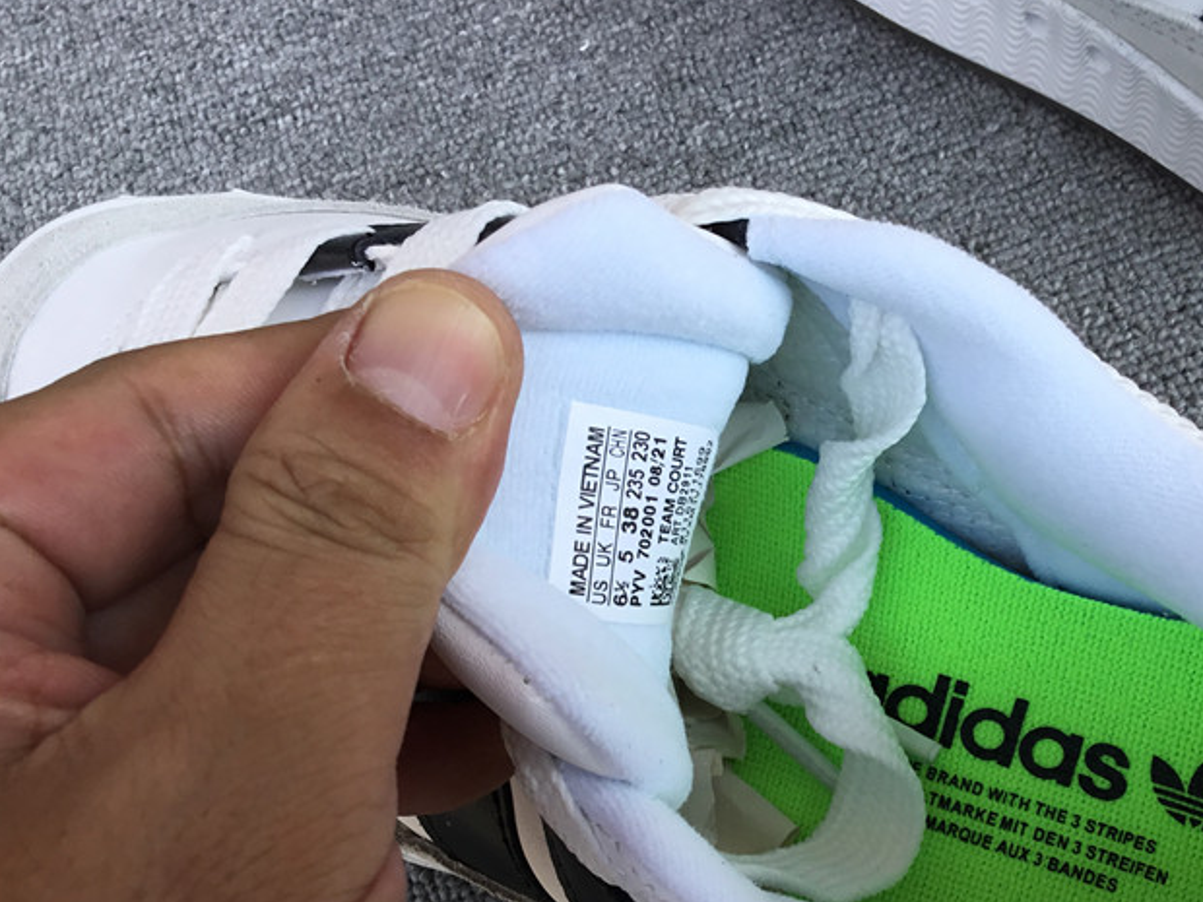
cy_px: 628
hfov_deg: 41.4
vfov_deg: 31.8
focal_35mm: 45
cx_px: 819
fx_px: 1564
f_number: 2.4
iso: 25
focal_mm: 3.3
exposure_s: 1/433
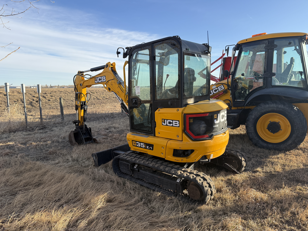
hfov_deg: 71.6
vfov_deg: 56.8
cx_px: 154
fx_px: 214
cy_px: 116
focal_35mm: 24
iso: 100
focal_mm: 6.76
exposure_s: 1/1727
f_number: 1.78
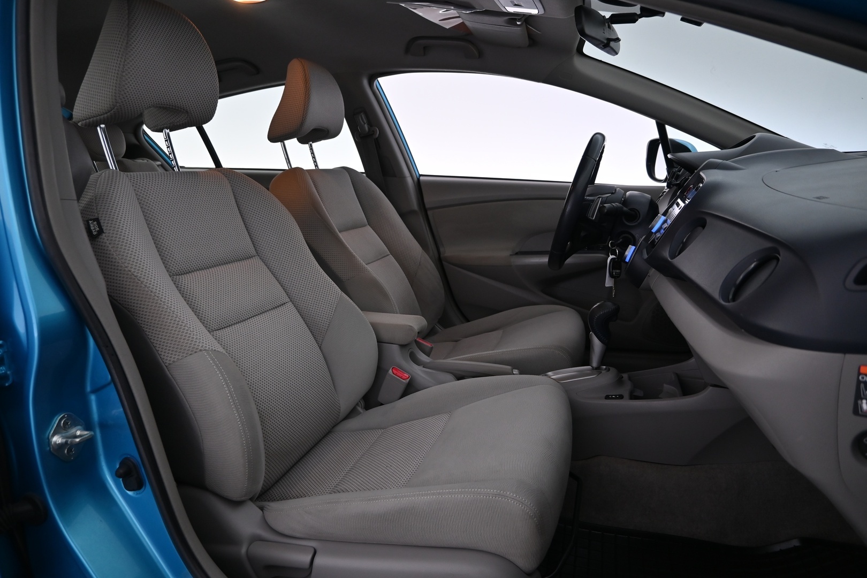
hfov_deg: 73.7
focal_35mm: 24
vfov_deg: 53.1
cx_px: 434
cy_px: 289
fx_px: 578
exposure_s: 1/25
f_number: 3.5
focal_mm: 16
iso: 500
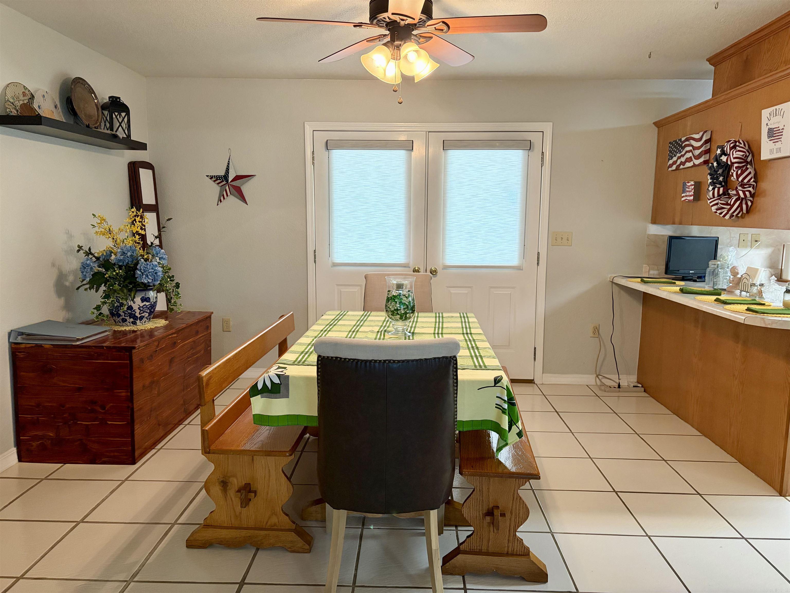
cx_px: 395
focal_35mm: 26
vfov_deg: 53.1
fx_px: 593
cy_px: 296
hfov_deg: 67.3
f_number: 1.6
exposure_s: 1/60
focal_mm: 5.96
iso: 250
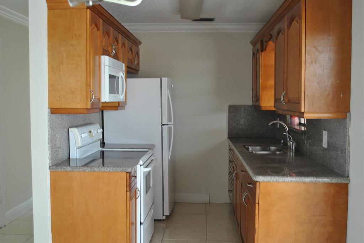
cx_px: 182
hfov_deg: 49.5
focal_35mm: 39
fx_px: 395
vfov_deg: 34.3
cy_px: 122
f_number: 4.2
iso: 320
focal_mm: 26
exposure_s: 1/30
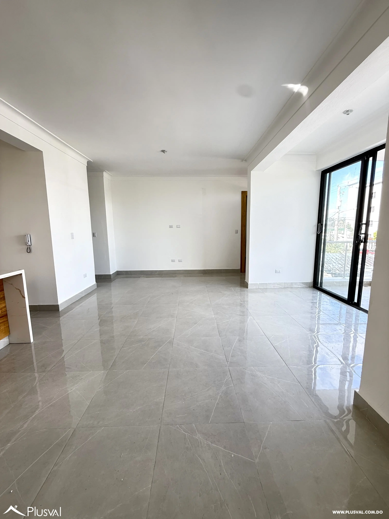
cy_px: 260
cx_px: 194
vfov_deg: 102.1
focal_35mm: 14
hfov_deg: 85.7
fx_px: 210
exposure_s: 1/99
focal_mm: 2.22
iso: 64
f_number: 2.2
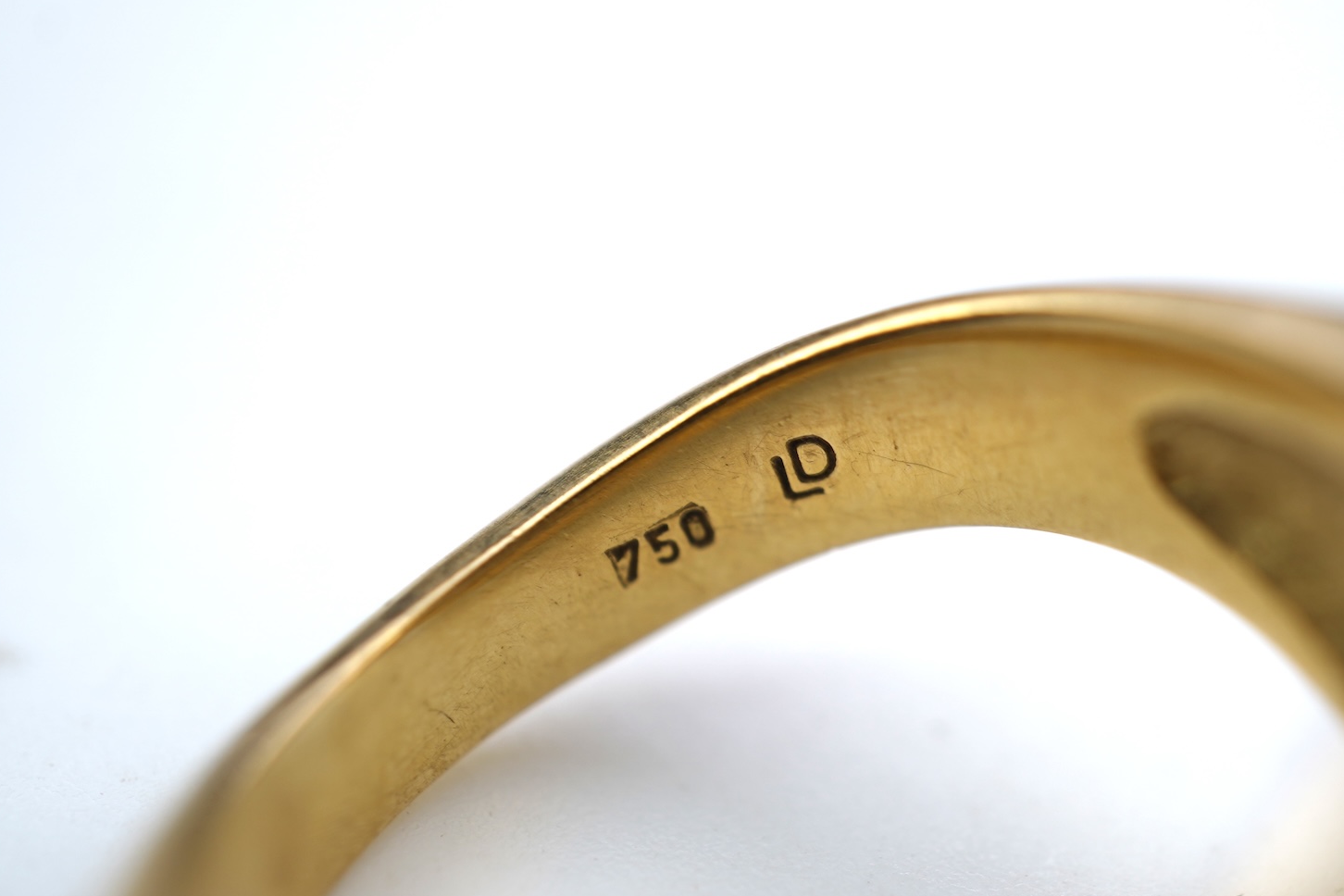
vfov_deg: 22.3
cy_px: 495
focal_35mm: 61
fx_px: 2277
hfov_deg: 32.8
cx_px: 778
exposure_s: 1/30
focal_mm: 30
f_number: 5
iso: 80
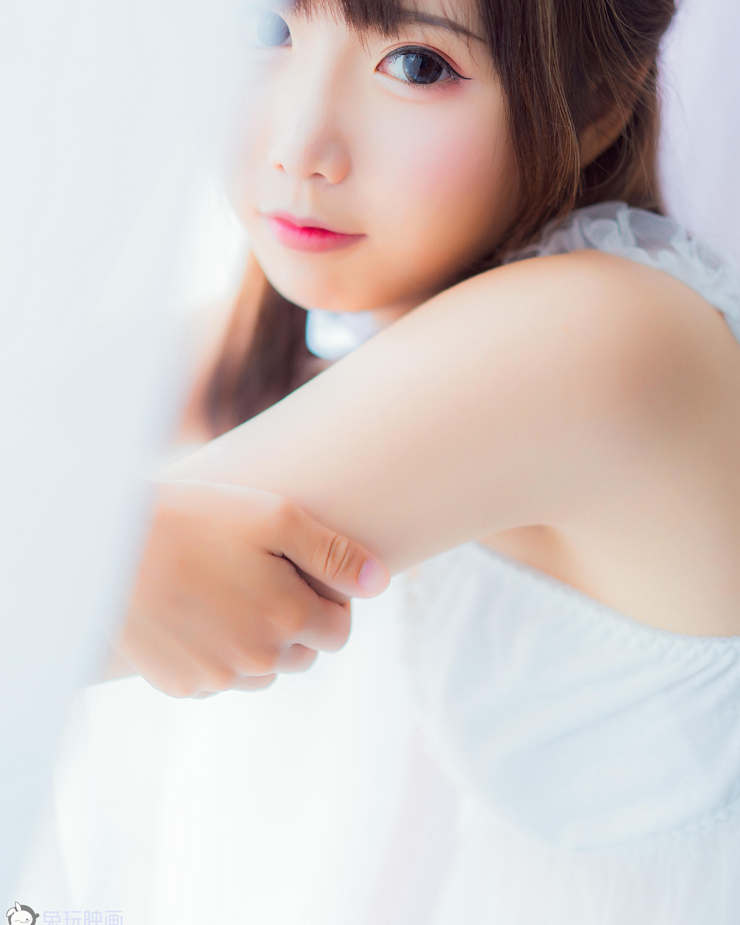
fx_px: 1697
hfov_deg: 24.6
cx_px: 370
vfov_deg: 30.4
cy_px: 394
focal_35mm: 62
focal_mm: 55
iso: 200
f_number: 1.8
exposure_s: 1/125
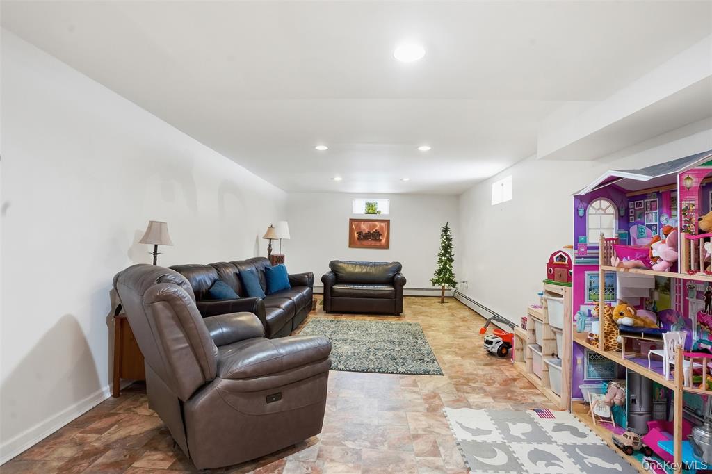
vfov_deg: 70.4
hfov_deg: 93.3
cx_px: 356
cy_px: 237
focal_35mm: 17
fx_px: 336
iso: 3200
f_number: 8
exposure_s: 1/3200
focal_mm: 17
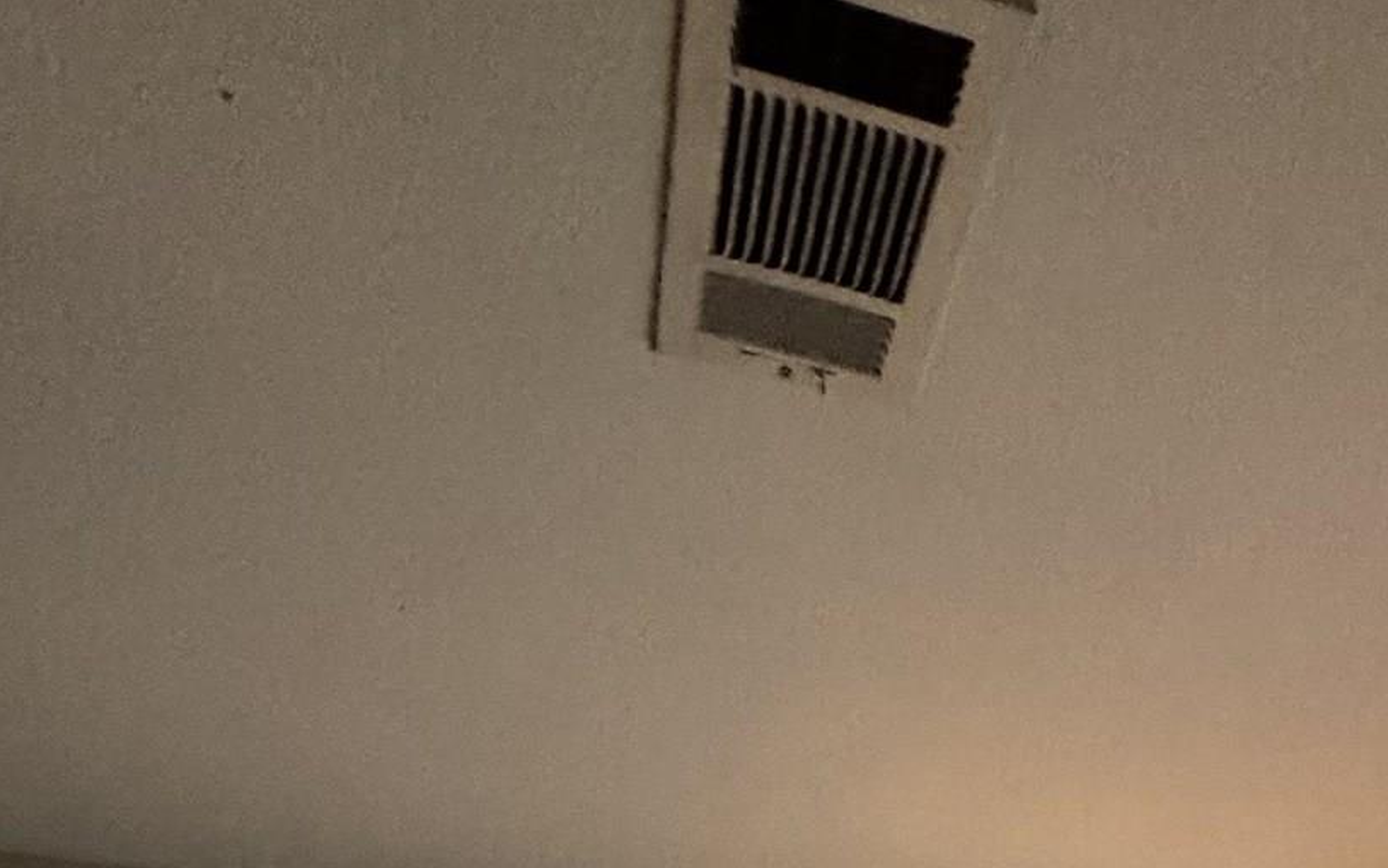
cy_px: 1635
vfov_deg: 20.0
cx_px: 1088
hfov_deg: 45.1
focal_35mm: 42
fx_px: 1589
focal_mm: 2.22
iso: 640
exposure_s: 1/60
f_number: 2.2
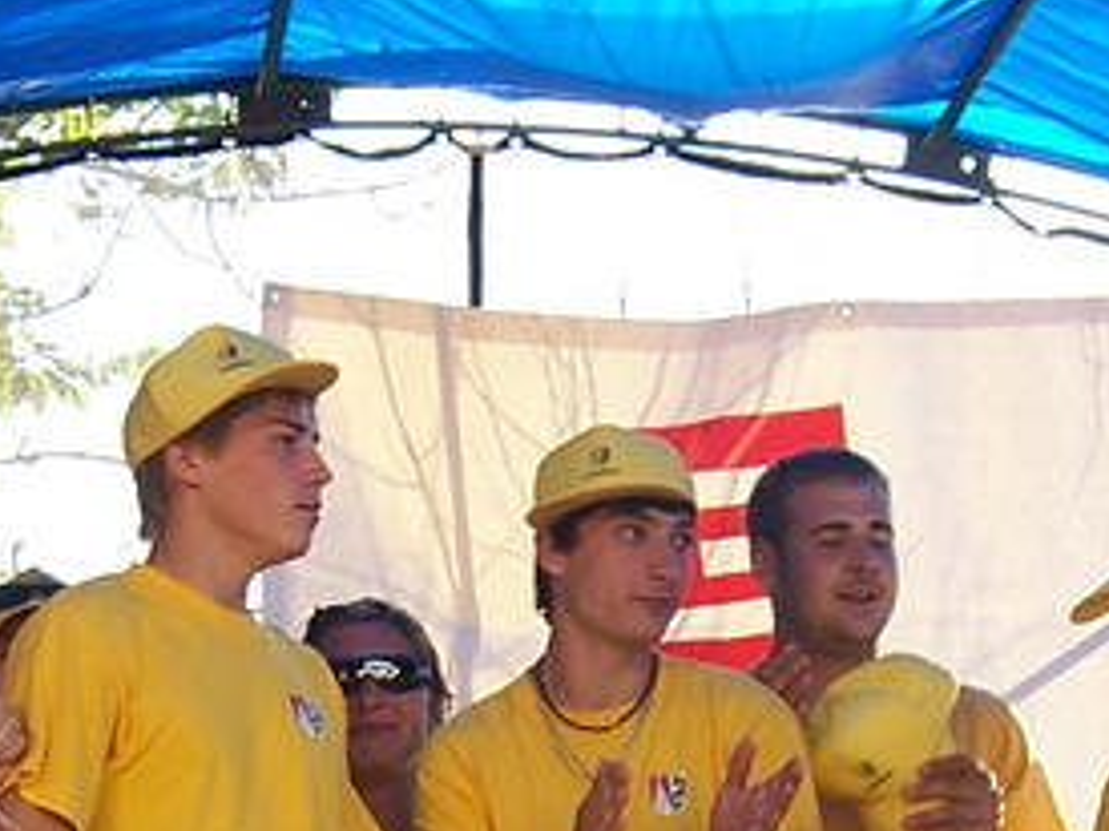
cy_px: 1008
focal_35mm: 123
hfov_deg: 16.0
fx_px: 3939
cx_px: 536
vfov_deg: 11.8
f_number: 3.4
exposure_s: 1/90
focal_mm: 5.5
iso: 80
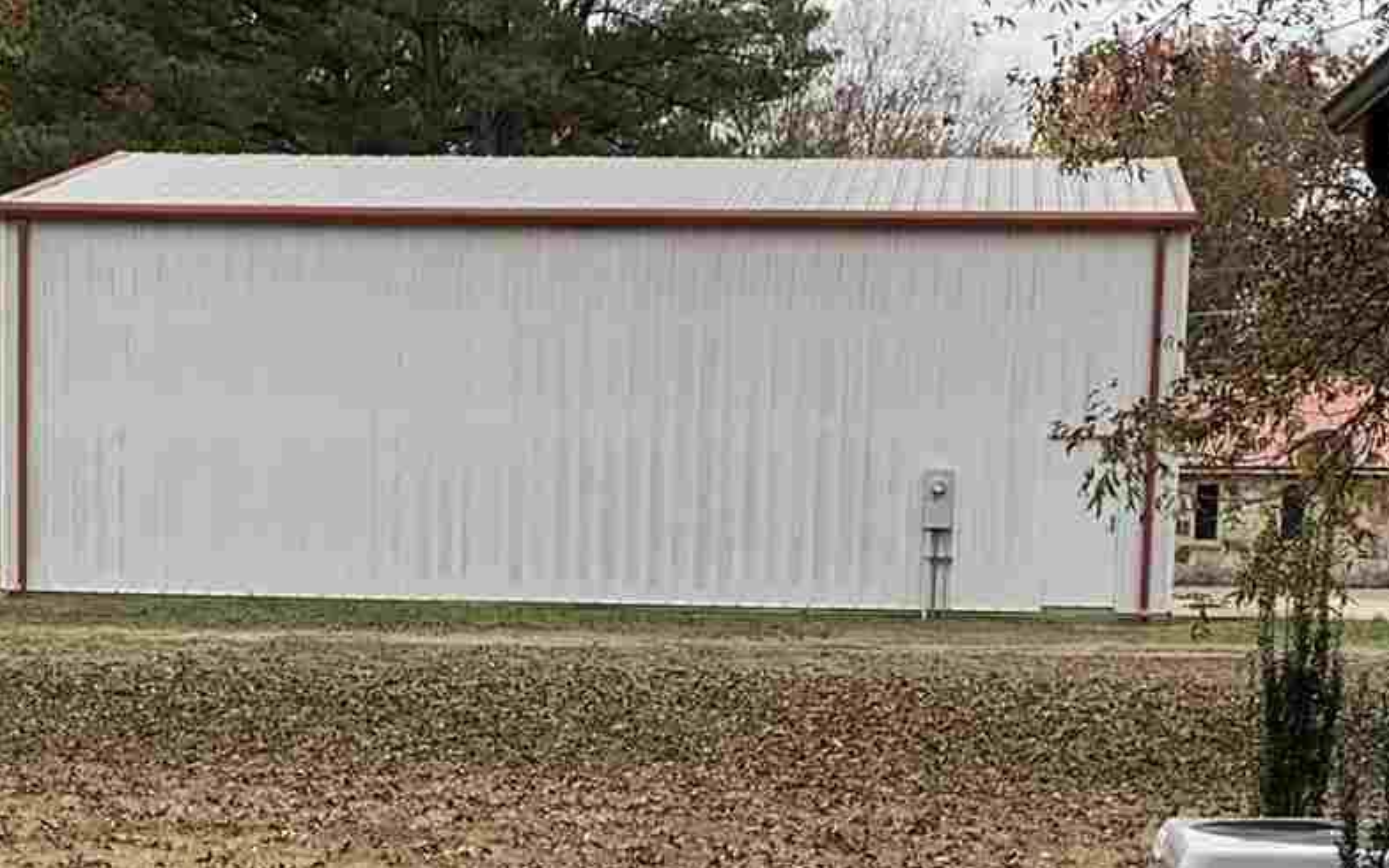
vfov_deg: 11.7
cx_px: 466
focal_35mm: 108
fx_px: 4088
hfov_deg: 19.2
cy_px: 1189
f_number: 1.8
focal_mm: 4.25
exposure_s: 1/284
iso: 25
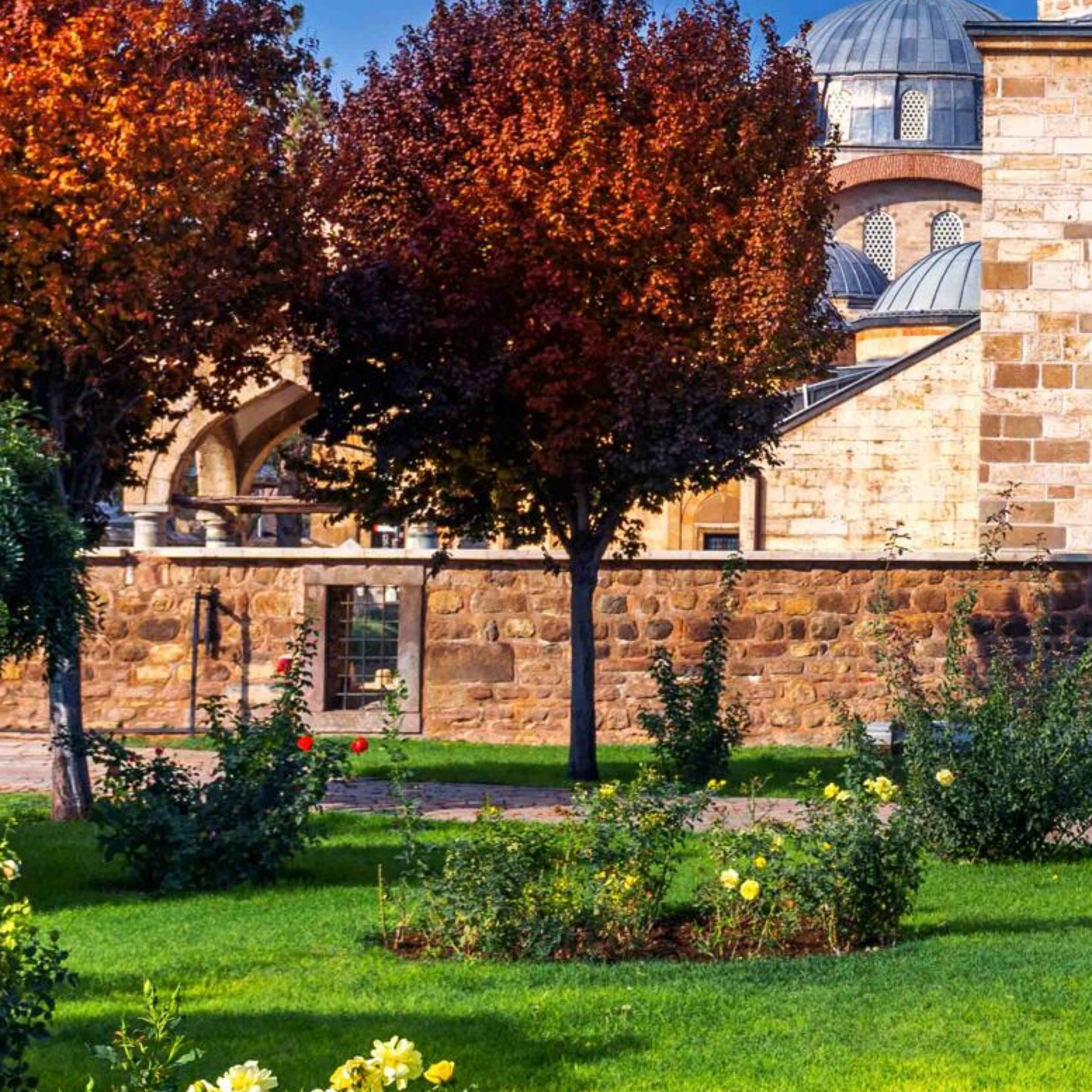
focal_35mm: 84
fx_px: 2998
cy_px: 58
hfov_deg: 19.2
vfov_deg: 20.1
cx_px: 1374
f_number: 8
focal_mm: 30
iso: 100
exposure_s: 1/320
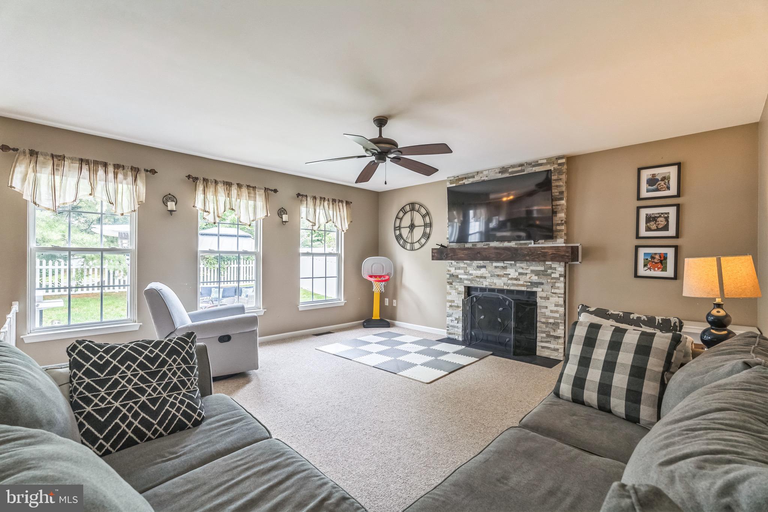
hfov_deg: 96.7
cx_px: 384
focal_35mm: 16
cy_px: 256
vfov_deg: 73.7
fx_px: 341
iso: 640
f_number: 5.6
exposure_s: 1/80
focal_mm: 16
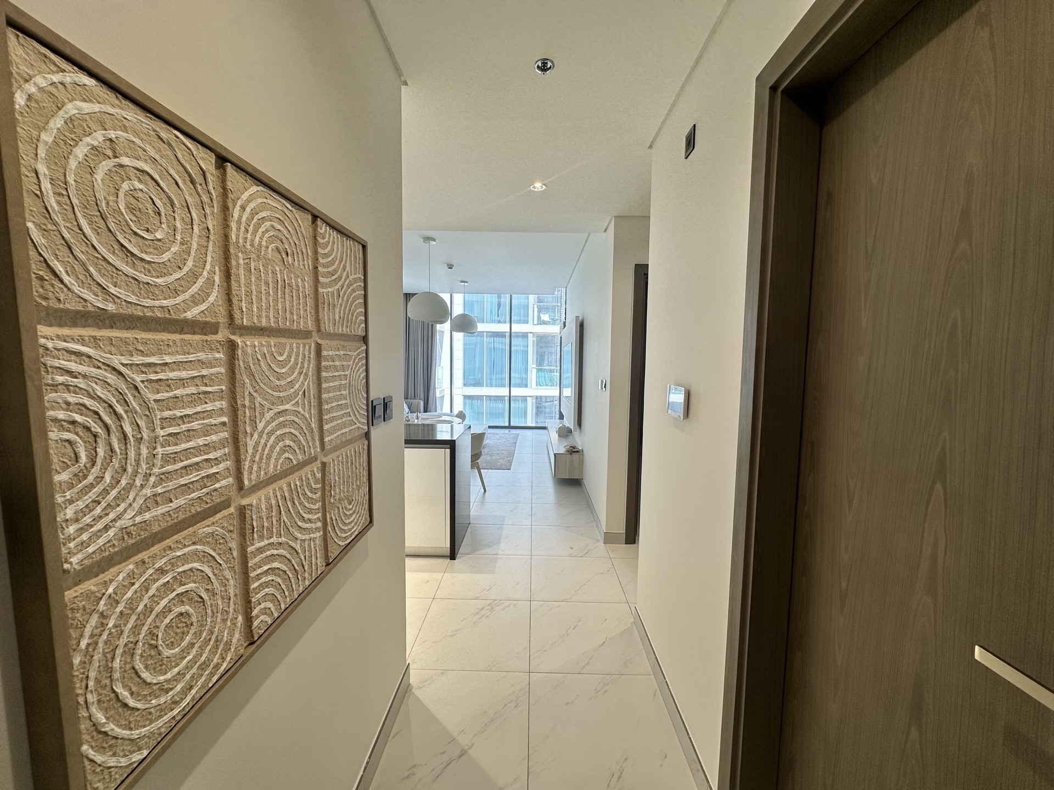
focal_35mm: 14
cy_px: 395
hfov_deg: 102.1
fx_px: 426
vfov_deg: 85.7
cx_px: 527
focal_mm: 2.22
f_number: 2.2
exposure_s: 1/168
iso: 40
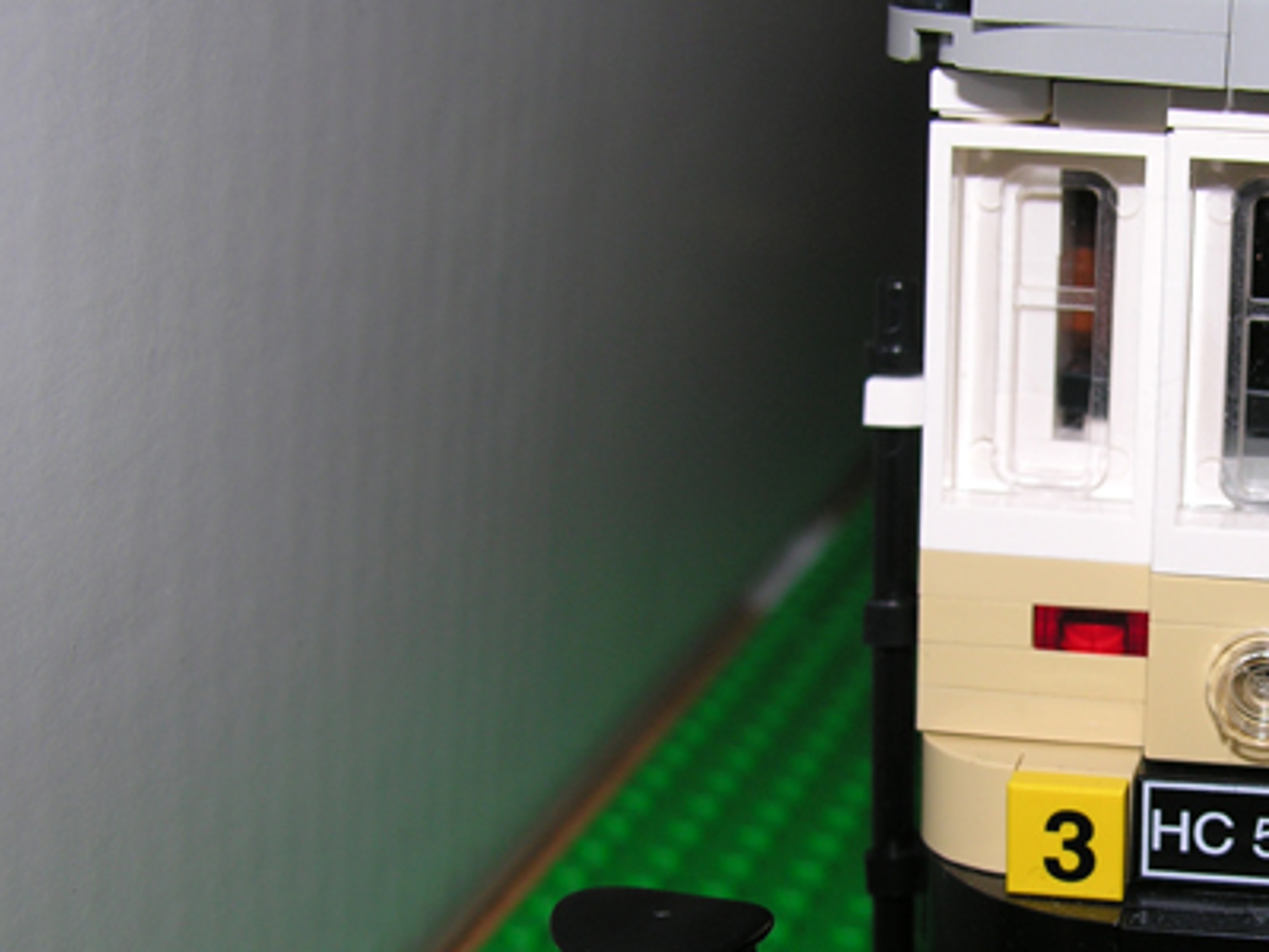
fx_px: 2566
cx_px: 1180
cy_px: 625
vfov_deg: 20.9
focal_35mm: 70
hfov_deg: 26.7
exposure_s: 1/60.1
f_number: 2.8
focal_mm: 8.9
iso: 50
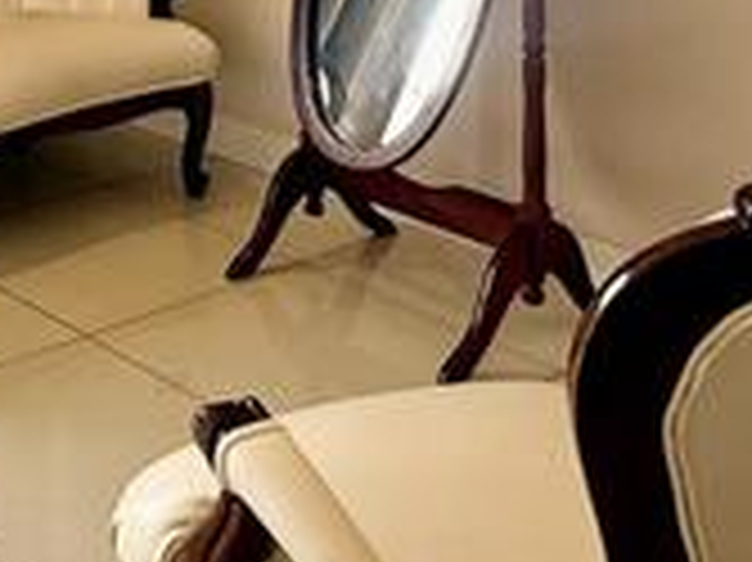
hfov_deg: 26.0
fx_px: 1454
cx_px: -140
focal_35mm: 67
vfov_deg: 19.8
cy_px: -211
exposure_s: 1/113
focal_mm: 2.22
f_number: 2.2
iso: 64
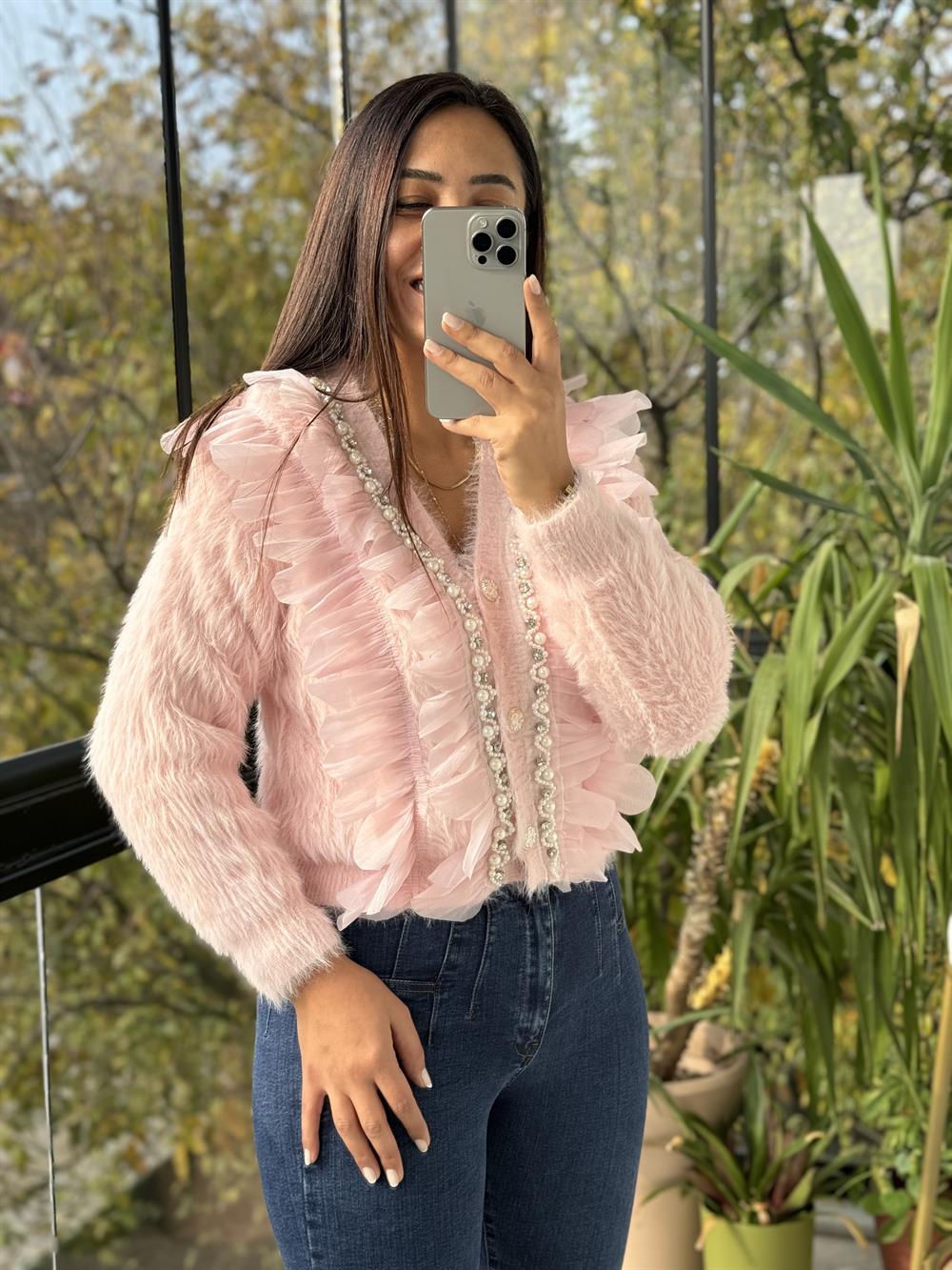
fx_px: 1760
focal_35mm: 48
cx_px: 476
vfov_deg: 39.7
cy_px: 635
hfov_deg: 30.3
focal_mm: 6.76
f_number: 1.78
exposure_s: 1/362
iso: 64
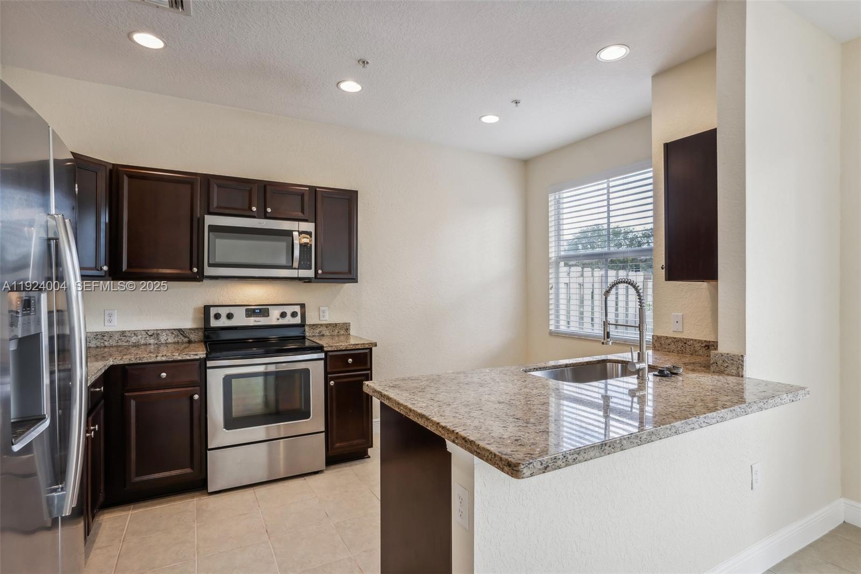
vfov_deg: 70.4
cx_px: 430
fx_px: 406
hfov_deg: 93.3
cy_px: 287
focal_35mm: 17
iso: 320
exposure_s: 1/20
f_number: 8
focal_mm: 17
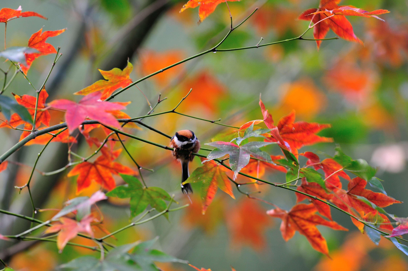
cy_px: 136
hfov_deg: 2.8
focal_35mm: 750
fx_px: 8490
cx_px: 204
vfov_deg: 1.8
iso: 250
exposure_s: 1/60
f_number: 5.6
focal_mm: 500
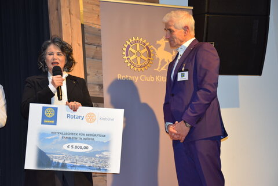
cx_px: 139
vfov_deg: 15.7
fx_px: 672
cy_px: 93
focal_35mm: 87
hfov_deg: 23.4
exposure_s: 1/80
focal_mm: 58
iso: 800
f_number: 5
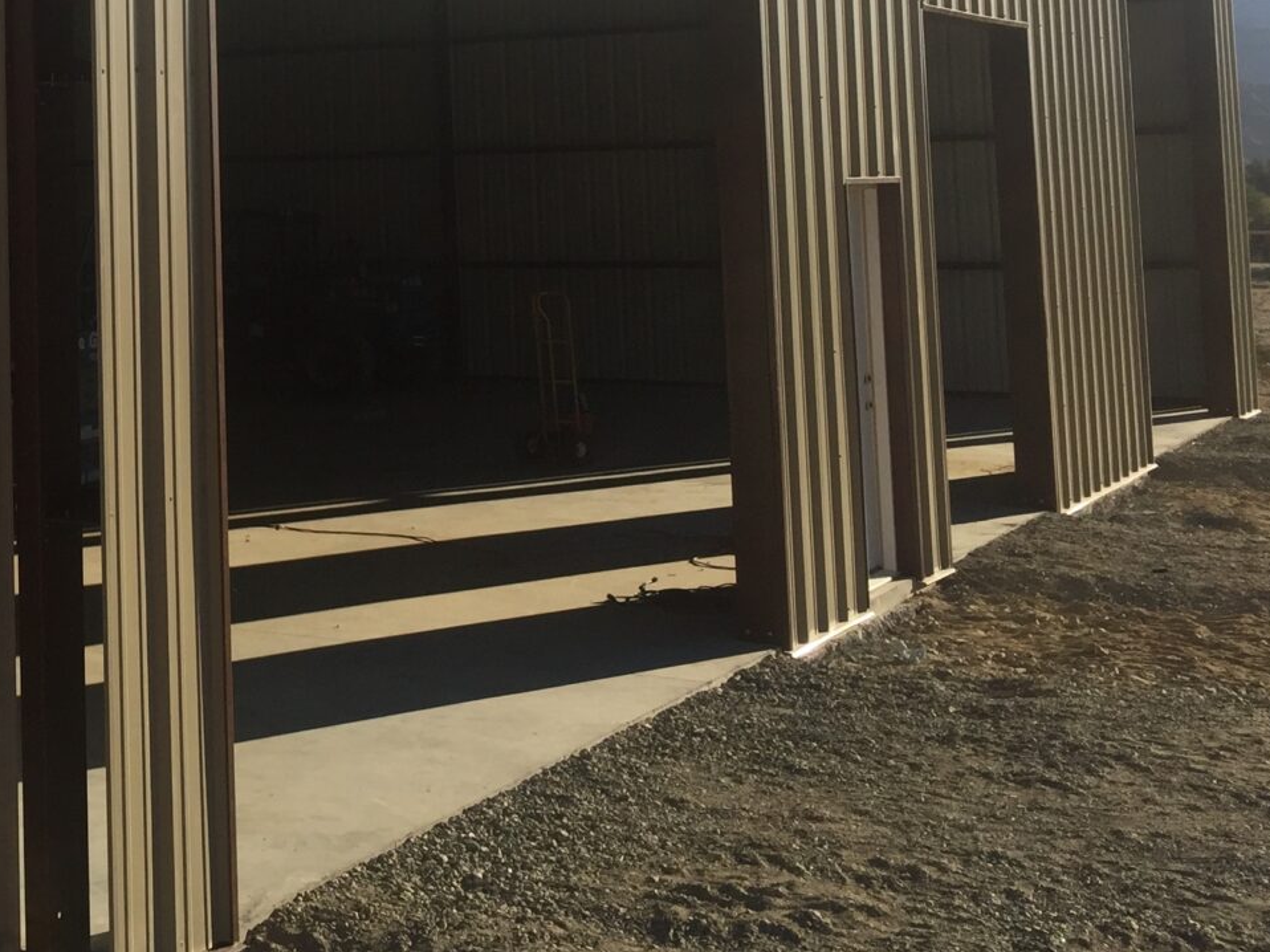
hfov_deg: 29.3
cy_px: 62
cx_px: 17
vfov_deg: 22.9
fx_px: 2274
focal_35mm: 62
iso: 32
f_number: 2.2
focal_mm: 4.15
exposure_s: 1/2198
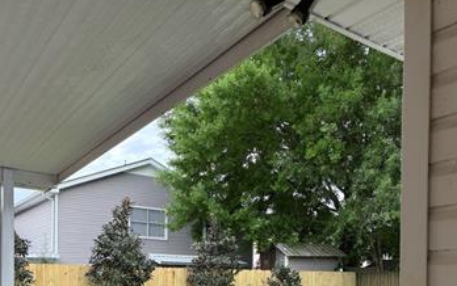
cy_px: 296
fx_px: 474
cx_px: 234
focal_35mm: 38
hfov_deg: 51.5
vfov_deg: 30.8
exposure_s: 1/243
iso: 80
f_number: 1.6
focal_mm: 5.96
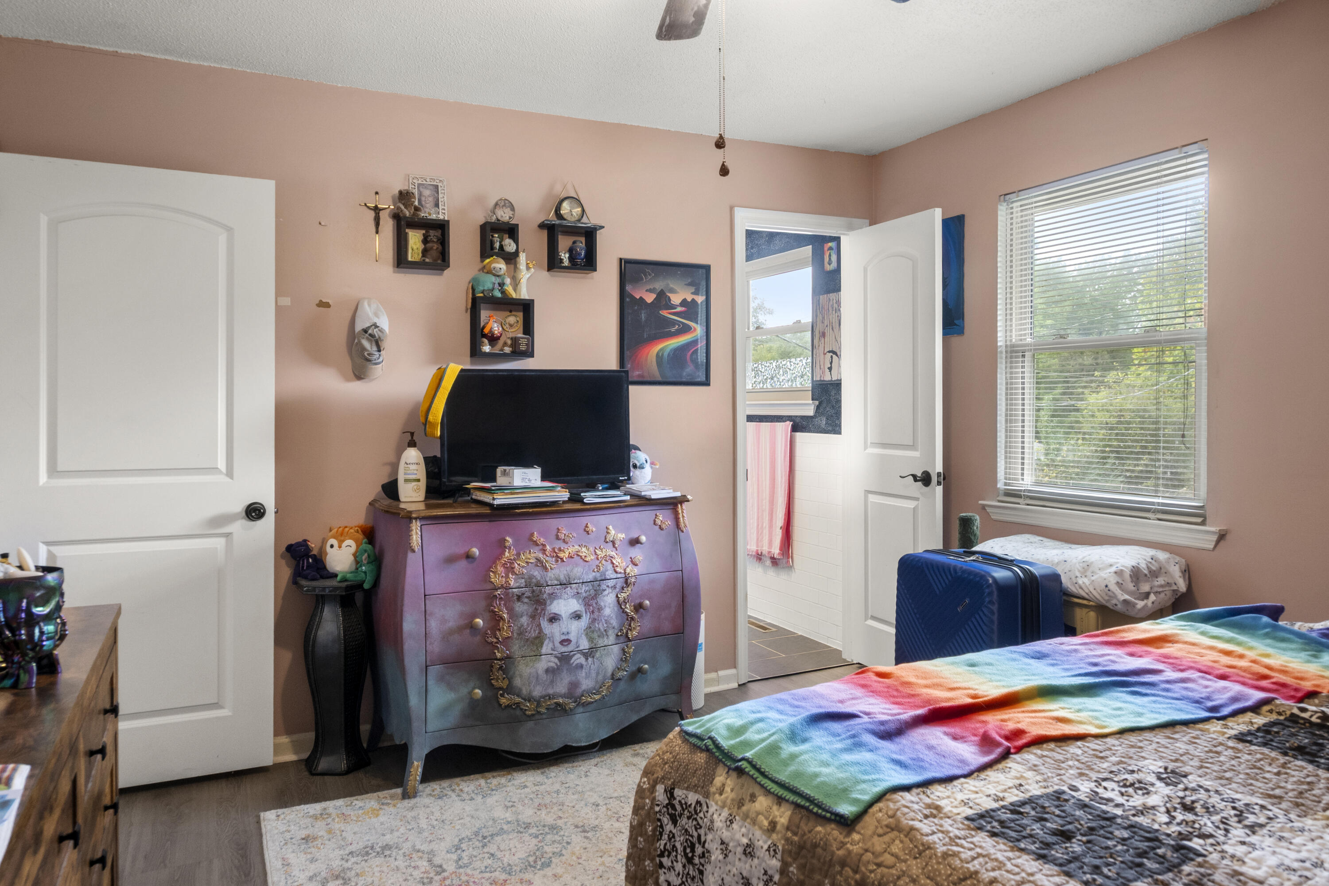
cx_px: 664
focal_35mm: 24
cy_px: 443
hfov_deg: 73.8
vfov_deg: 53.1
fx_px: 886
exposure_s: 1/2
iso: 400
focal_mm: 16
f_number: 7.1
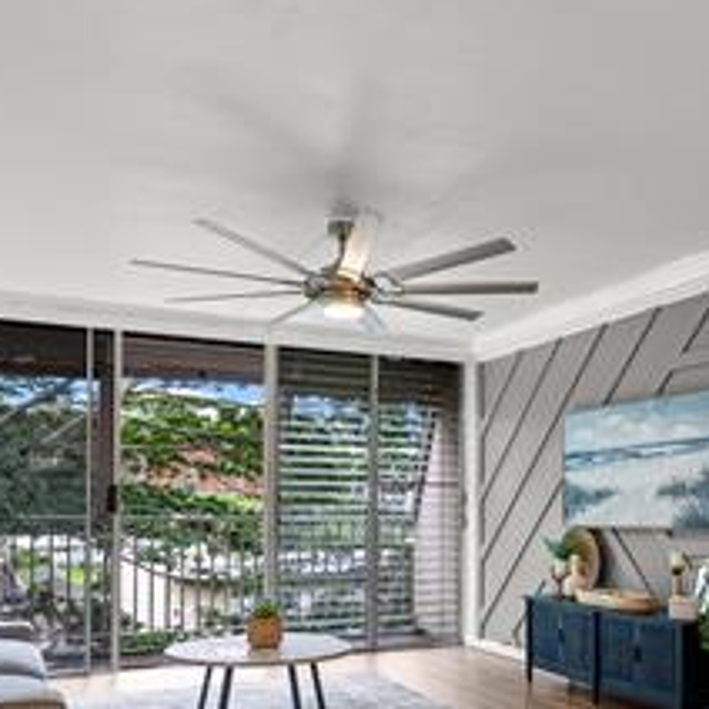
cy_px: 513
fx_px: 834
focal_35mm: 36
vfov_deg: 44.8
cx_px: 458
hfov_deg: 45.5
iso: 100
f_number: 2.8
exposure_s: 1/13
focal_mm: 14
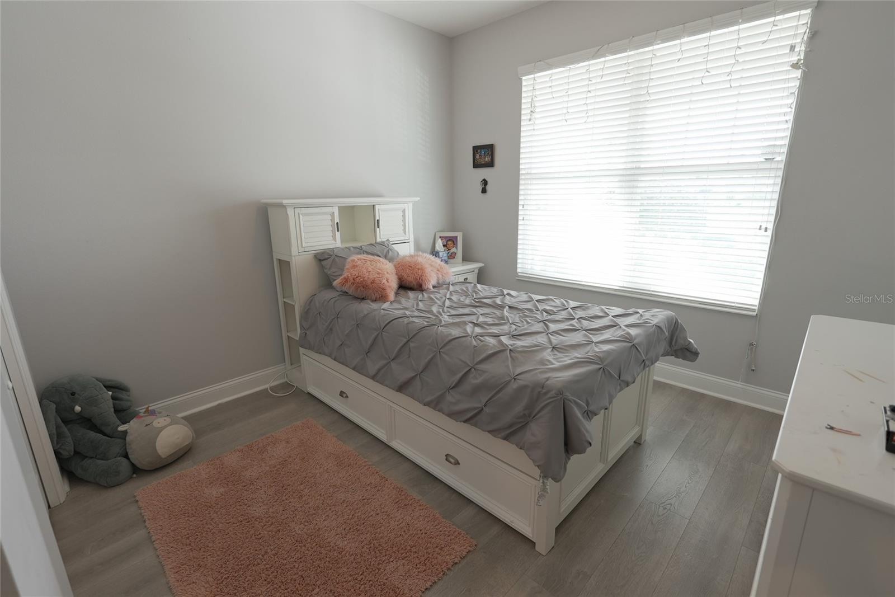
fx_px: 398
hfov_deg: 96.7
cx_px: 448
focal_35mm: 16
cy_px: 298
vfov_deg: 73.8
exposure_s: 1/40
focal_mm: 11
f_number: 2.2
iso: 100
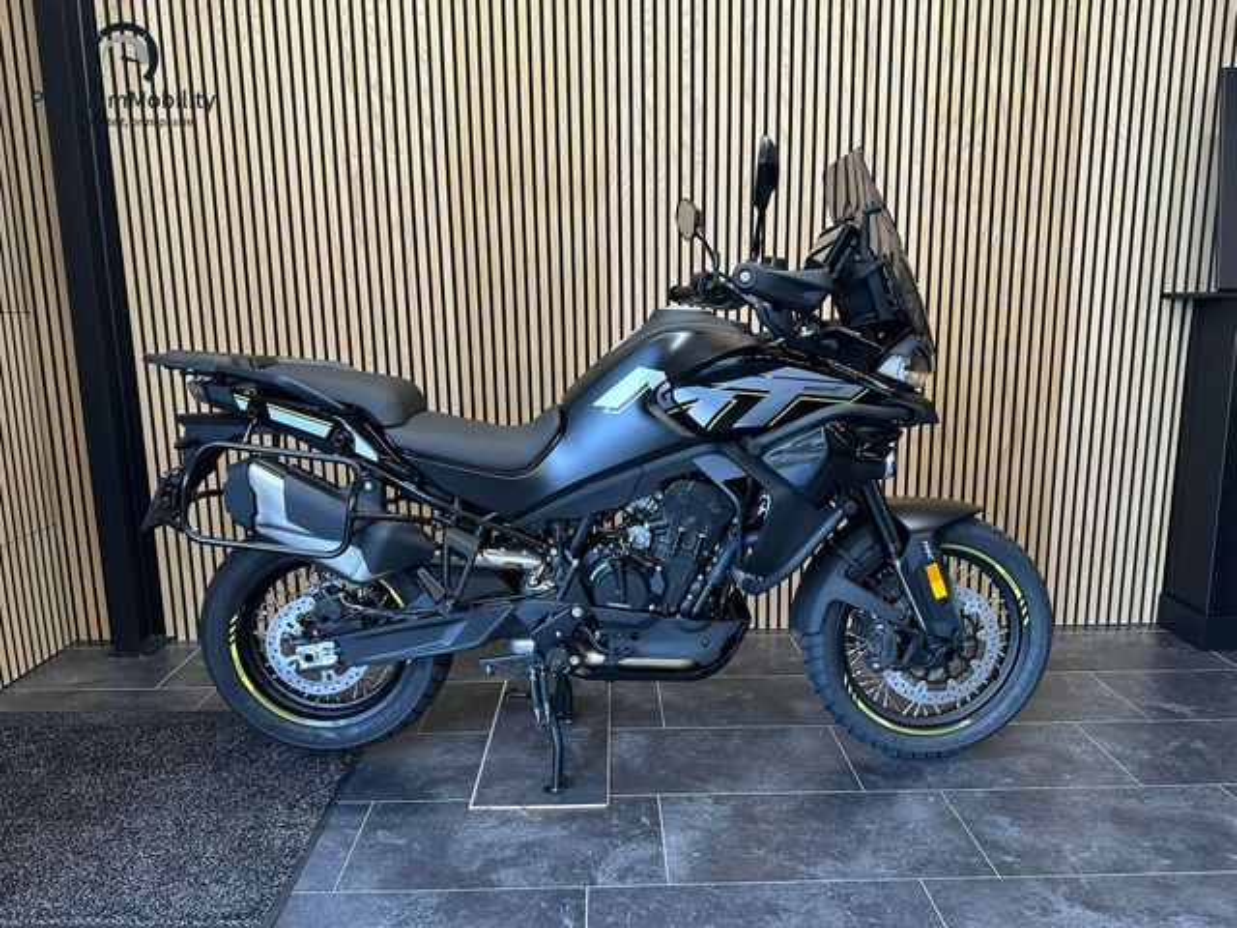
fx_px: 858
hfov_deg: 71.6
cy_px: 464
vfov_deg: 56.8
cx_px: 618
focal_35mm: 24
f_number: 1.78
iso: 125
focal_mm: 6.86
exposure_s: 1/50
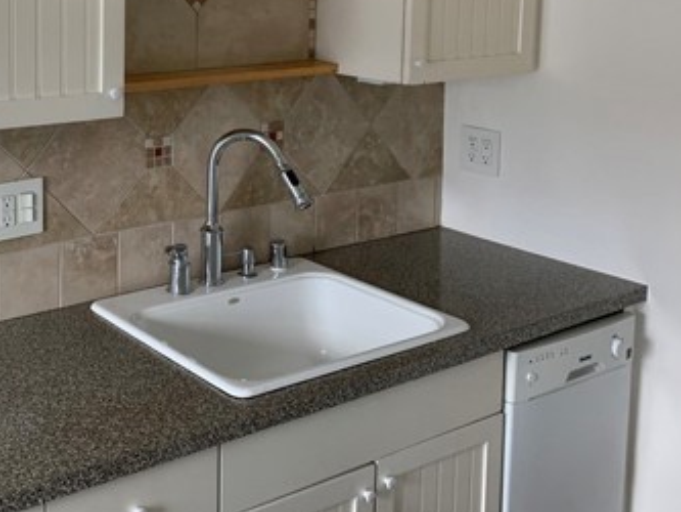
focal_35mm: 50
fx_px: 984
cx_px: 151
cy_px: 68
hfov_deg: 37.0
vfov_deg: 28.2
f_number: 1.8
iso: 100
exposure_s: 1/100
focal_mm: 4.25
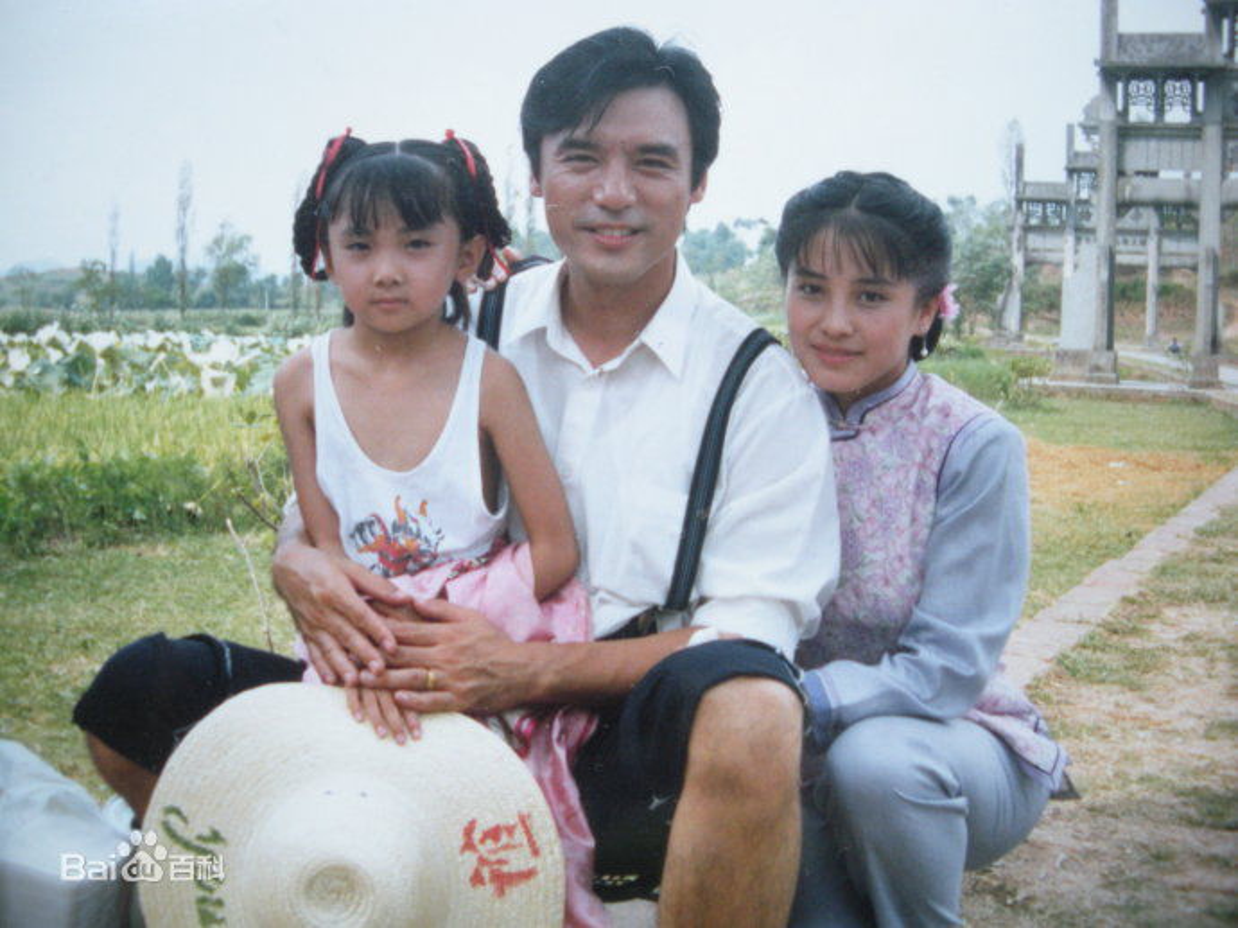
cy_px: 464
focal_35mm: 36
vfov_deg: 39.6
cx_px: 619
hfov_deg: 51.4
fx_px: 1287
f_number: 3.5
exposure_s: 1/60
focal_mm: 6.3
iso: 302
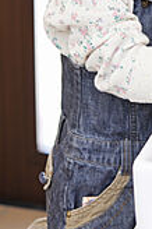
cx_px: 212
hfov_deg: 10.8
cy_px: -17
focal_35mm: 123
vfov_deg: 16.2
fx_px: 781
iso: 320
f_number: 2.5
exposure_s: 1/100
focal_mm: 35
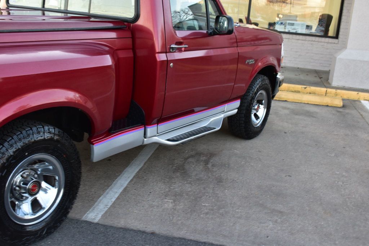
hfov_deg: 45.0
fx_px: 446
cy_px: 123
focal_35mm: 44
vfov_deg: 30.8
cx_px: 184
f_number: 7.1
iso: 400
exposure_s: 1/30
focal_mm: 29
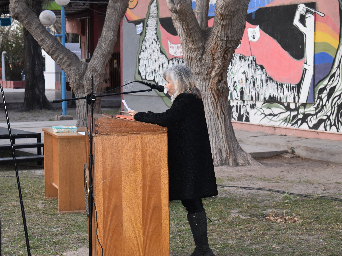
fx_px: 885
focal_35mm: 90
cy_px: 128
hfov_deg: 21.9
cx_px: 149
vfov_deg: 16.5
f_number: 5.6
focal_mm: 55
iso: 800
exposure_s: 1/100
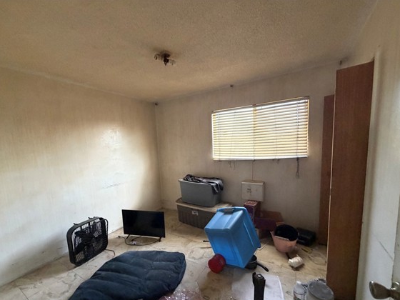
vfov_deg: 77.7
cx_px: 182
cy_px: 171
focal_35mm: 16
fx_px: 185
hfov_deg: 94.3
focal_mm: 2.22
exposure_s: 1/60
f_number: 2.2
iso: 400
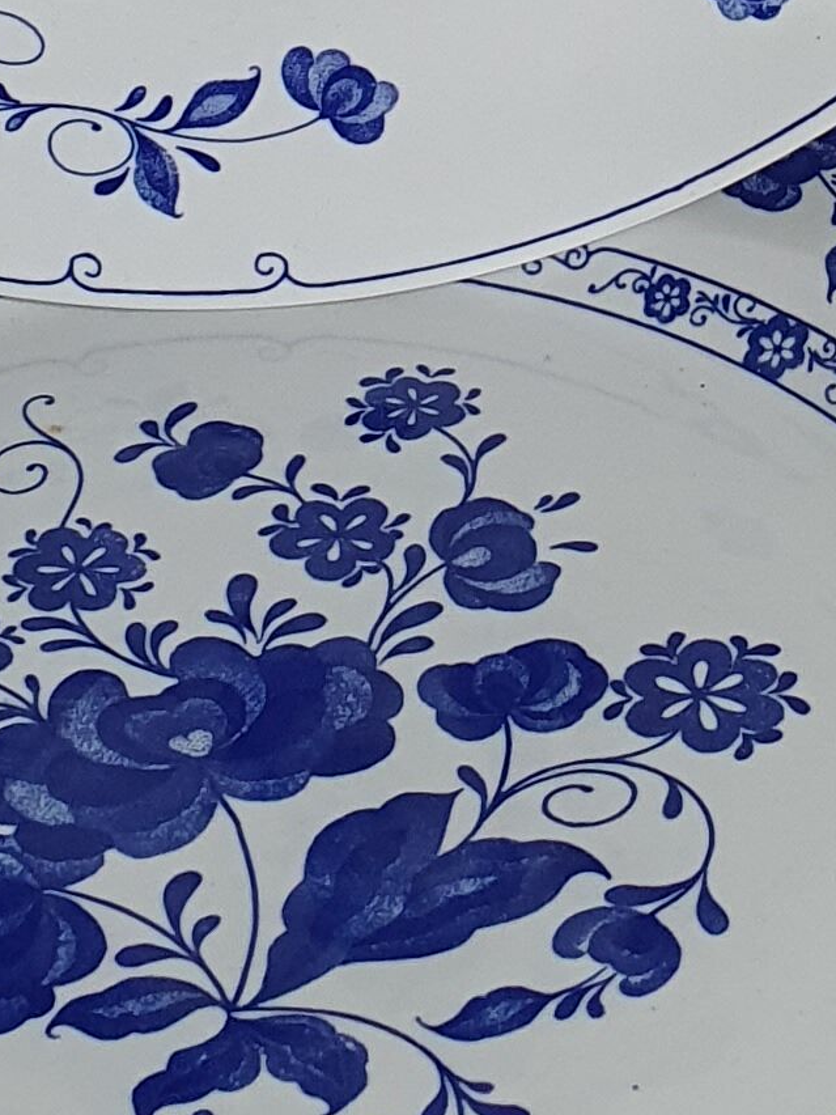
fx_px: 3961
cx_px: 648
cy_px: -571
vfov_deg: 14.9
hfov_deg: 12.0
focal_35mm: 123
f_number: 2.4
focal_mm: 4.32
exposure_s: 1/40
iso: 200
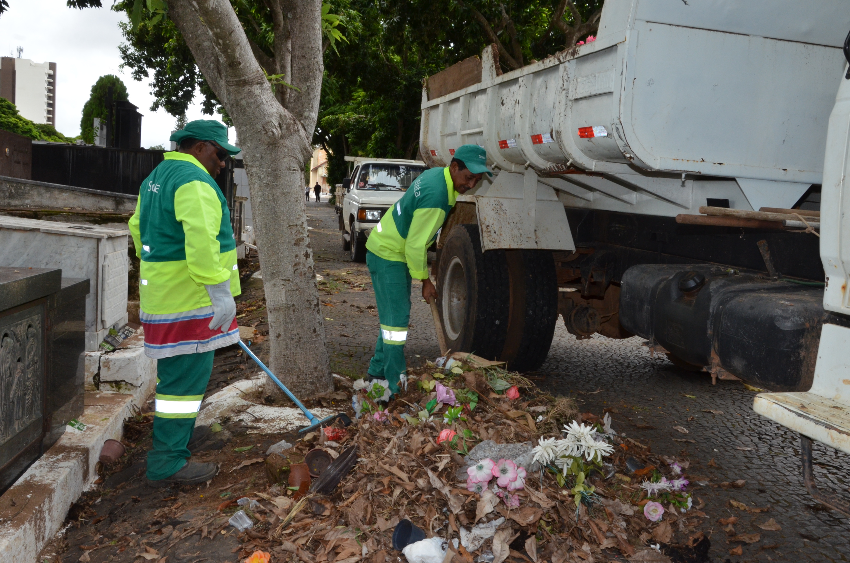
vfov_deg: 39.8
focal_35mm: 33
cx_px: 425
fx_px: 778
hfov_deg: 57.3
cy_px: 282
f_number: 14
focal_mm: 22
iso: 800
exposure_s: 1/250
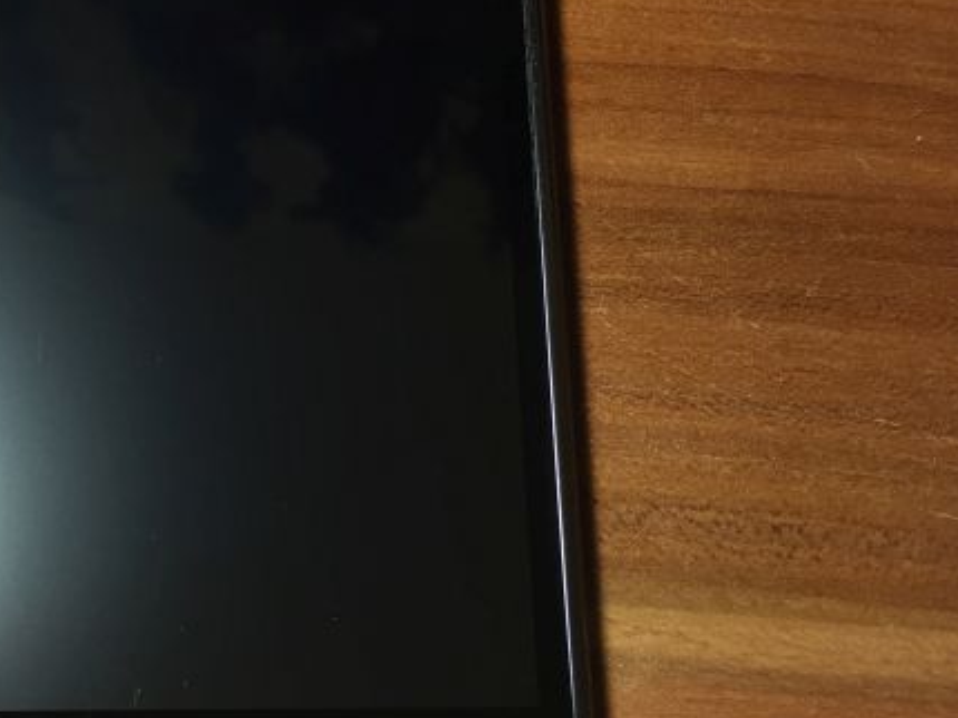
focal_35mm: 54
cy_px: 395
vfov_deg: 27.0
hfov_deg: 34.8
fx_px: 1494
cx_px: 234
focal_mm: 4.15
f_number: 2.2
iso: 40
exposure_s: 1/33
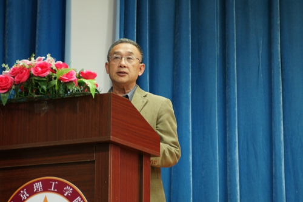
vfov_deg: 10.7
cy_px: 101
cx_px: 152
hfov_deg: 16.1
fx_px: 1073
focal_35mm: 128
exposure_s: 1/40
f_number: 4.5
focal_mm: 85
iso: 800
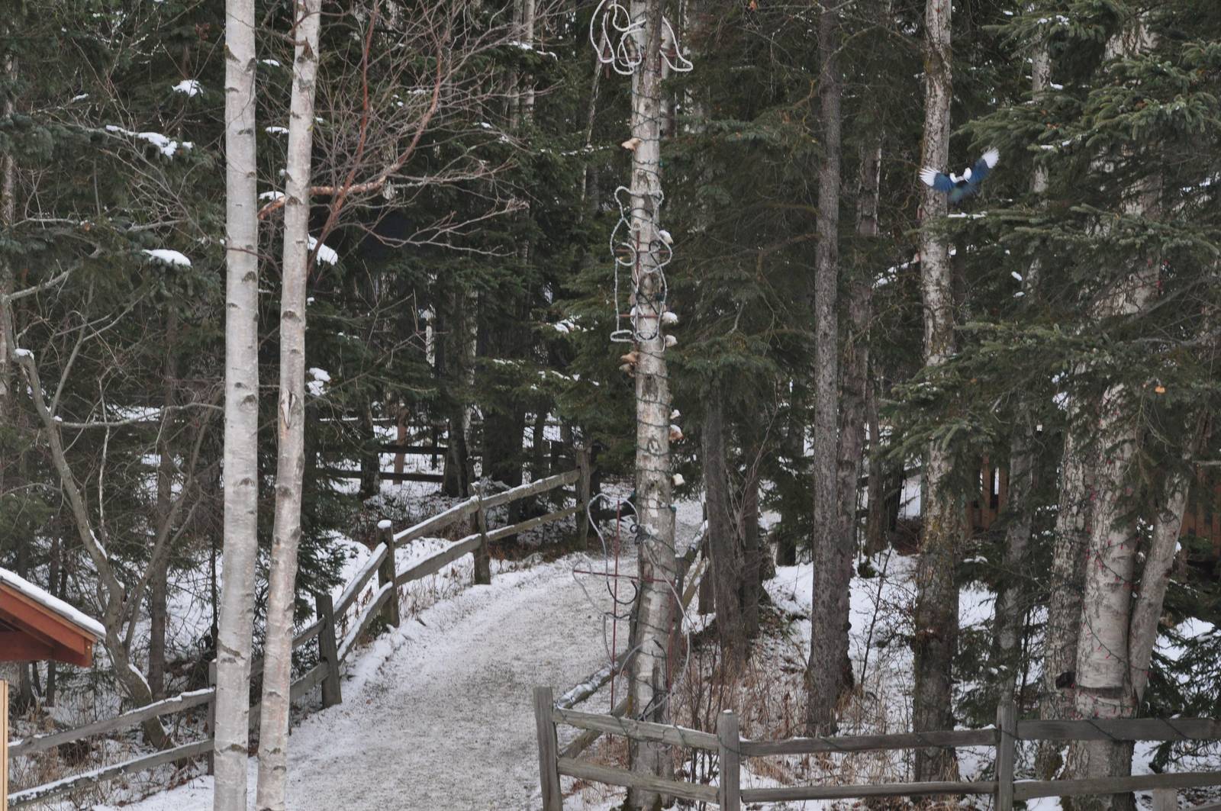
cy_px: 406
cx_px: 610
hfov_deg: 19.5
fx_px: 3557
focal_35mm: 105
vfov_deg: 13.0
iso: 800
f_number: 8
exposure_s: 1/80
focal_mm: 70
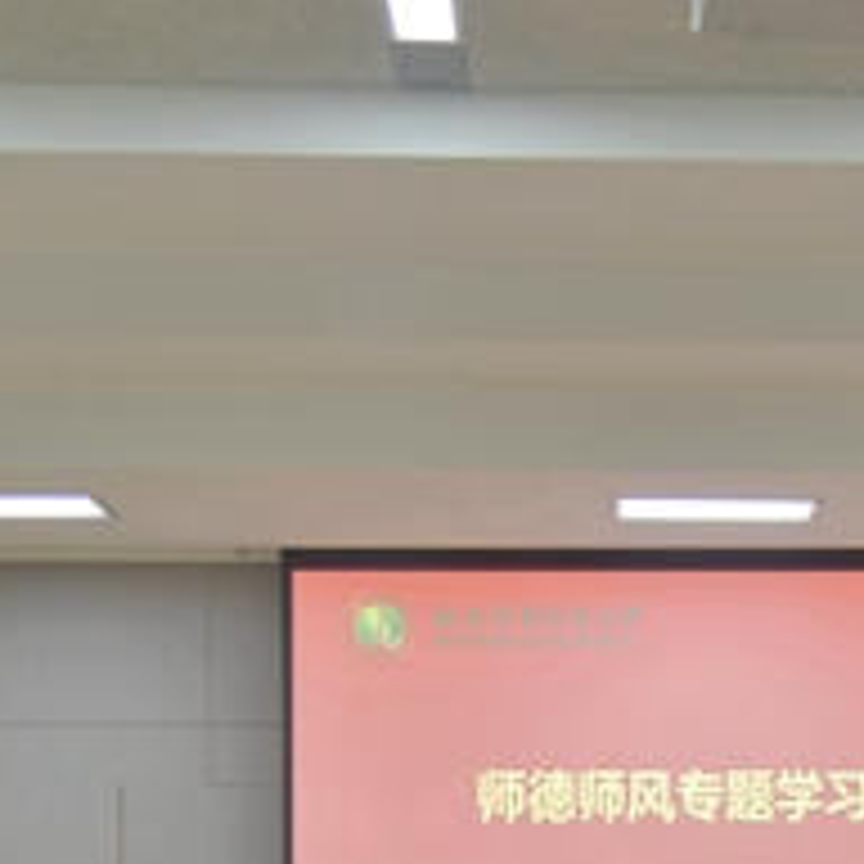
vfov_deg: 19.7
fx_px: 2400
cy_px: 896
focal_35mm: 85
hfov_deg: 20.1
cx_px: 720
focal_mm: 32
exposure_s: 1/50
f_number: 4
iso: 200
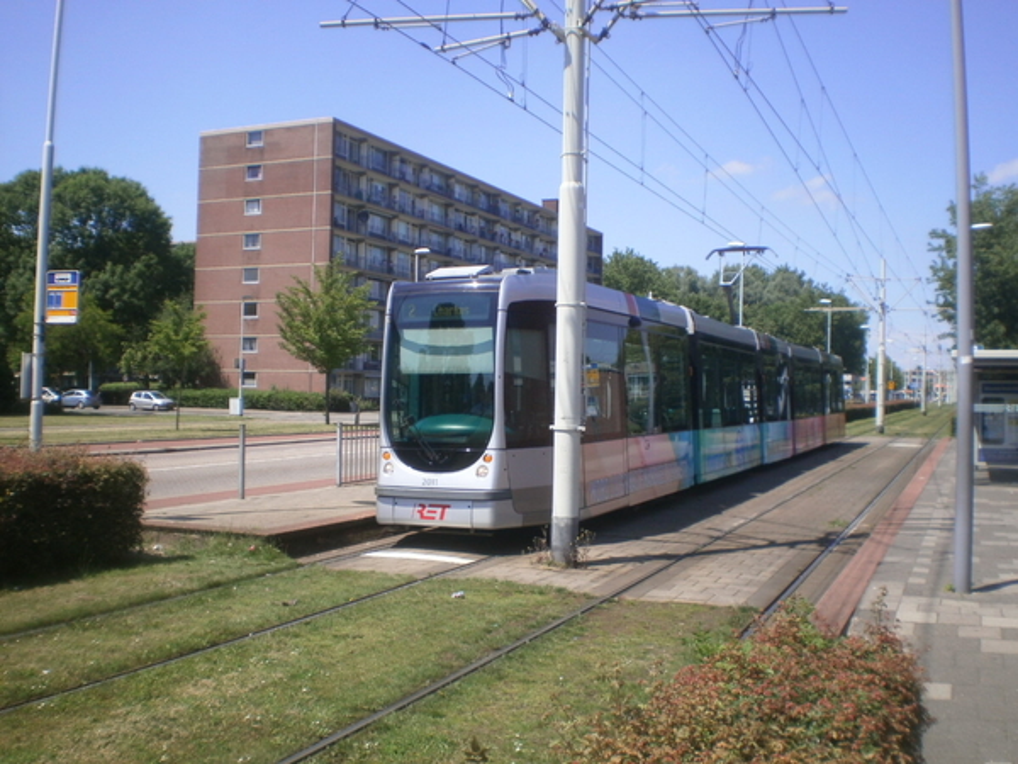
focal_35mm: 36
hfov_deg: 51.4
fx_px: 1059
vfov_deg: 39.7
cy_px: 382
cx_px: 509
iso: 100
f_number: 4.6
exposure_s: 1/640
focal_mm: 6.3
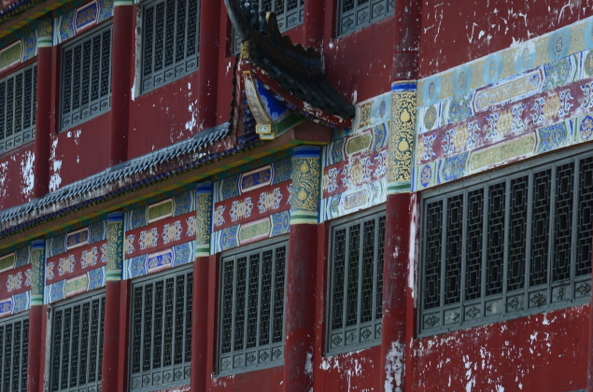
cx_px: 281
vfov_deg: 5.9
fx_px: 3776
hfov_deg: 9.0
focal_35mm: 230
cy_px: 308
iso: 125
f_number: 8
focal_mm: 95
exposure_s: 1/125
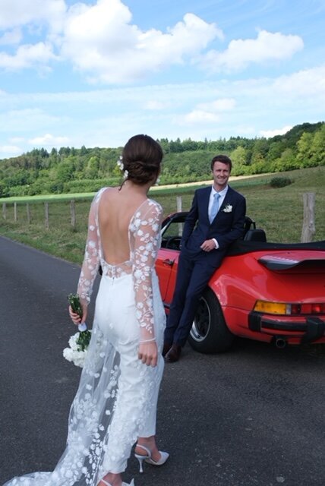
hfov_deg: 35.1
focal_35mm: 38
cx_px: 162
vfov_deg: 50.7
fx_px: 513
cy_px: 243
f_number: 5.6
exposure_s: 1/280
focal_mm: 25.4
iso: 160
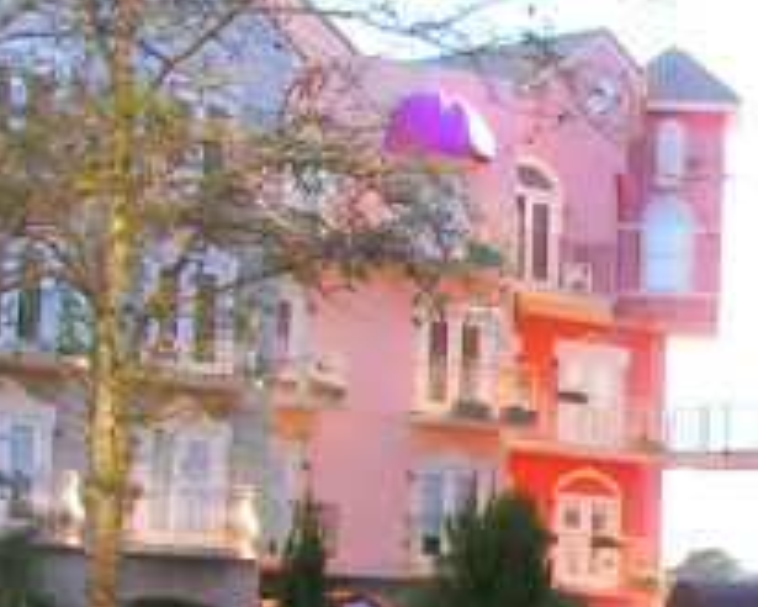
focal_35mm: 145
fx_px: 3253
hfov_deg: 12.9
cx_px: 913
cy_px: 396
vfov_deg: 10.6
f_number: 5.6
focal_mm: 6.3
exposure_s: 1/160
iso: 50
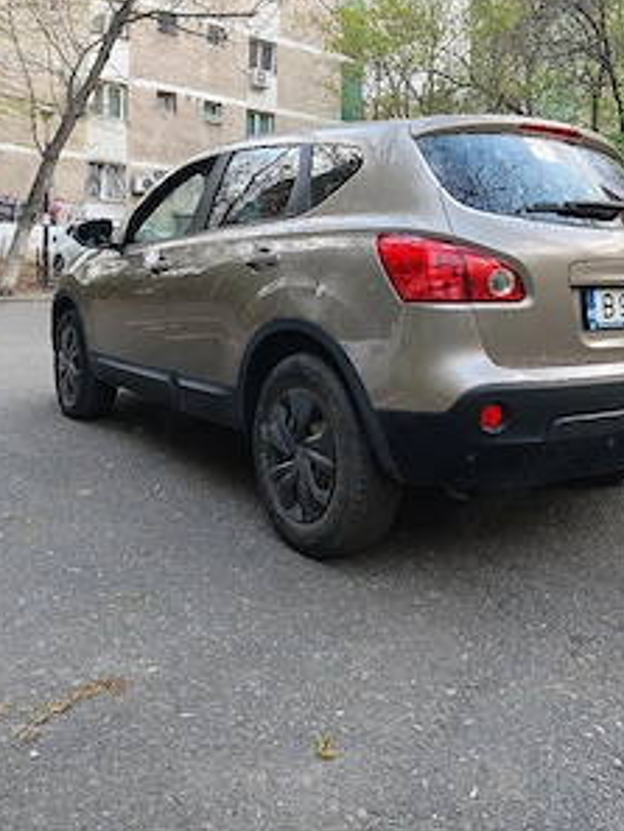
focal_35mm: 31
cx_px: 383
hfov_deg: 45.2
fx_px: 745
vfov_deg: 57.1
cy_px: 277
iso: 400
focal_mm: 6.57
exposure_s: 1/154
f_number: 1.6
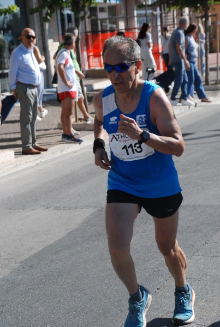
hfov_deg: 13.1
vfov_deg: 19.4
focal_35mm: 105
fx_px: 957
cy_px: 164
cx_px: 110
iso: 1000
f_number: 7.1
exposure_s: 1/1600
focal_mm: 70
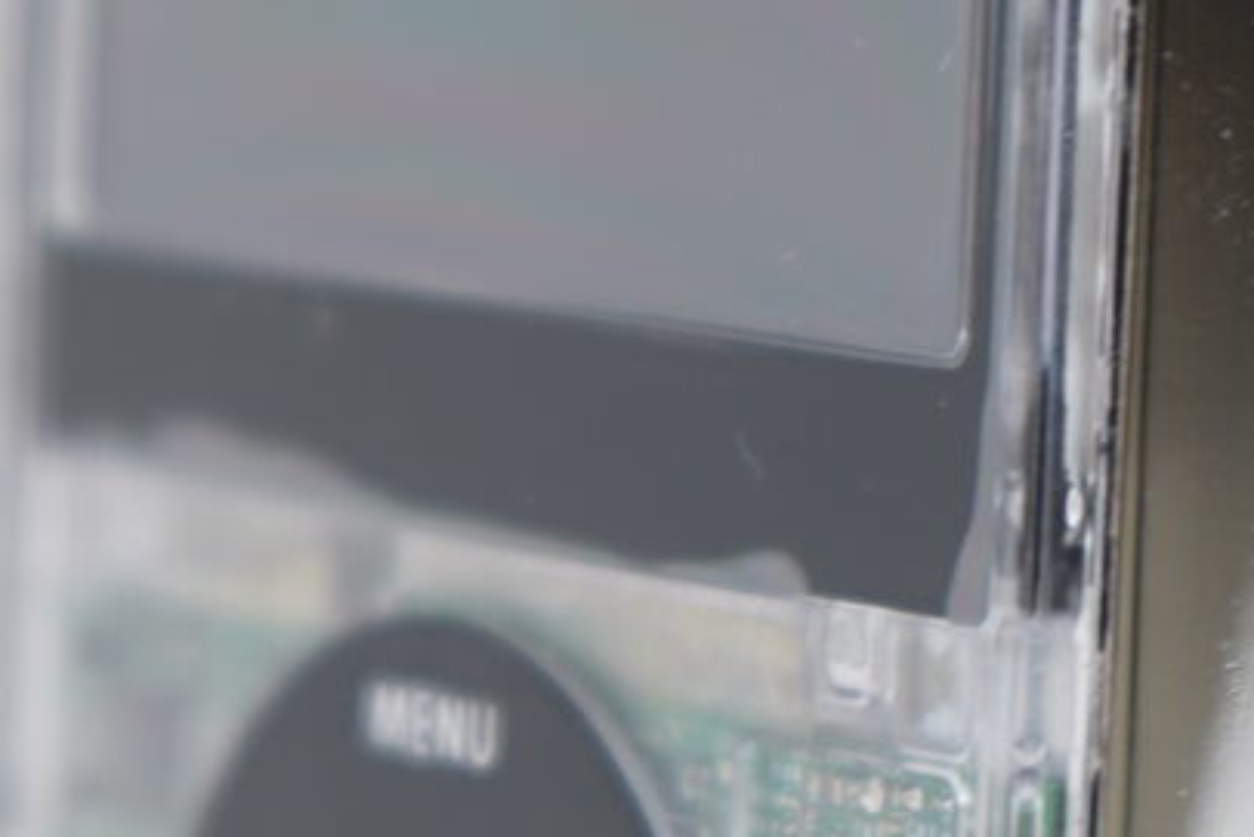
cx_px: 930
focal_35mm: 328
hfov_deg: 6.3
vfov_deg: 4.2
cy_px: 459
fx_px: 11429
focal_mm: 52
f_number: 5
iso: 64
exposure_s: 1/3
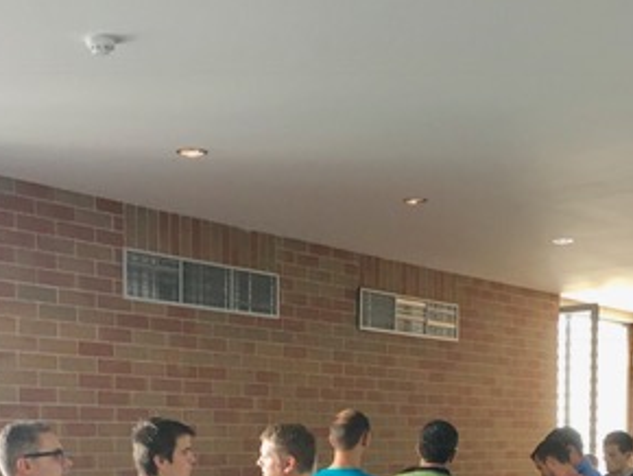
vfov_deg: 21.8
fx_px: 1171
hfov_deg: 30.2
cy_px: 513
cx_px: 319
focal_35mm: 64
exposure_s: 1/33
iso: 50
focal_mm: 4.15
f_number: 2.2
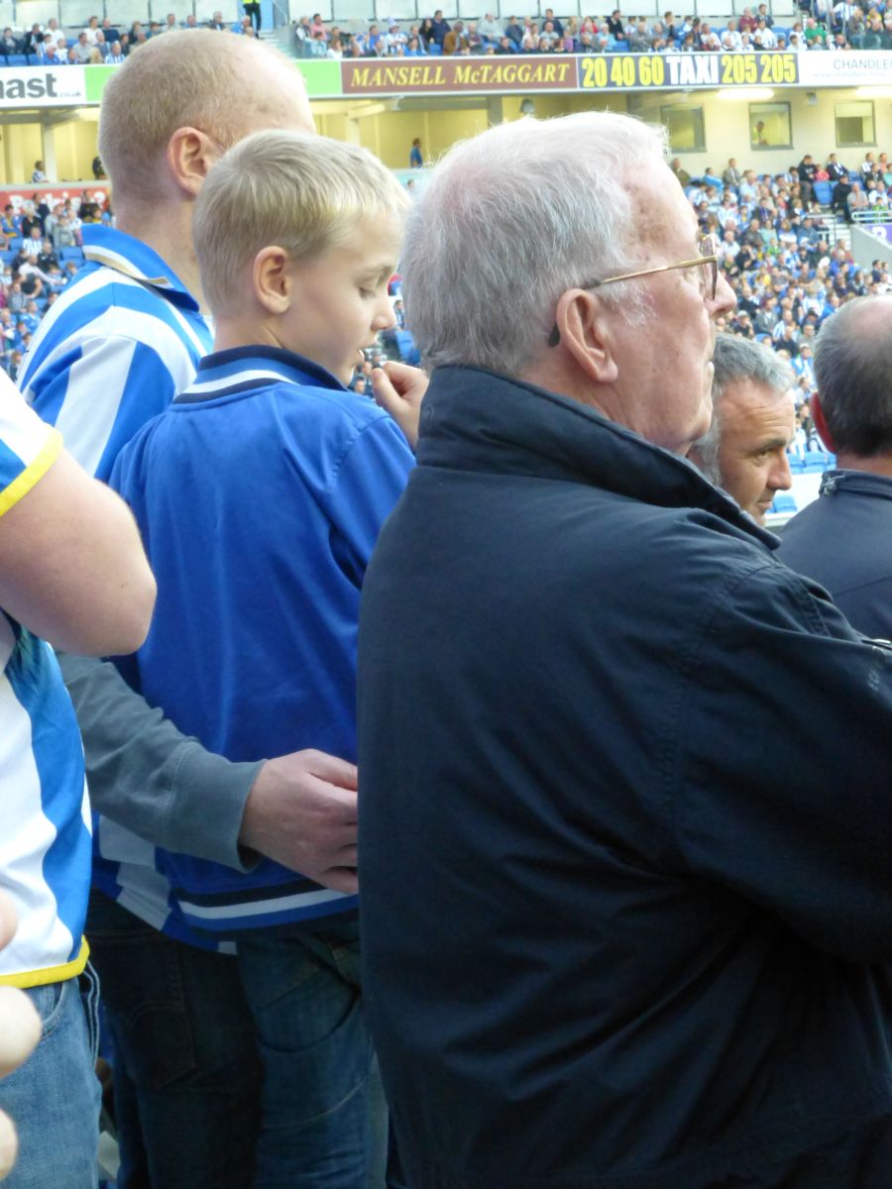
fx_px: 2714
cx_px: 446
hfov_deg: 18.7
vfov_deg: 24.7
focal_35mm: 79
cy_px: 594
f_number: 5.1
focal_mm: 14.2
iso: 800
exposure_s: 1/20
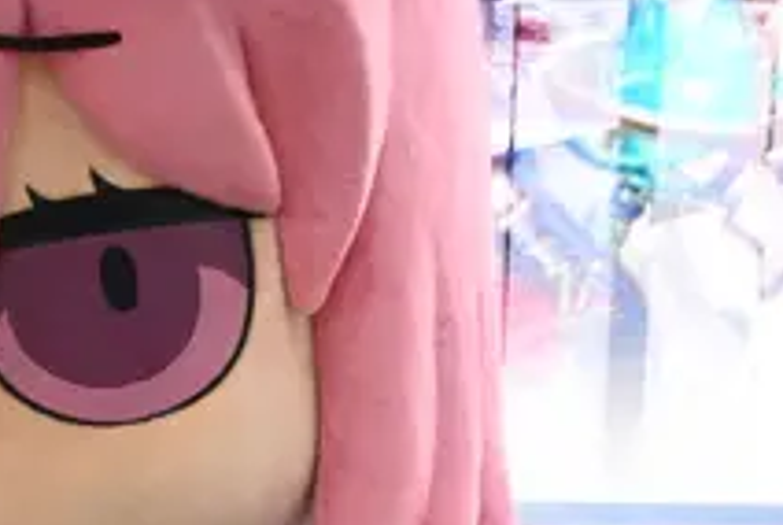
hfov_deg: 18.8
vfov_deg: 12.9
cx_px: 15
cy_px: 373
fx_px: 2309
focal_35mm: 106
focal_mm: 20
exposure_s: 1/250
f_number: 8
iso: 10000
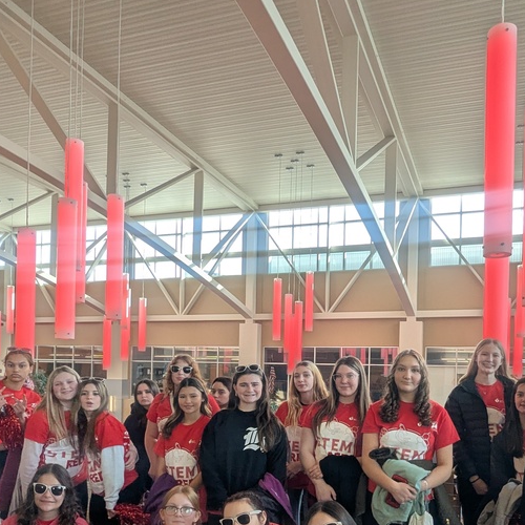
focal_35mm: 29
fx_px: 498
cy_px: 377
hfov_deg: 55.1
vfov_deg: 53.7
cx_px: 321
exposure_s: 1/206
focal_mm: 2.35
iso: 43
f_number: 2.2
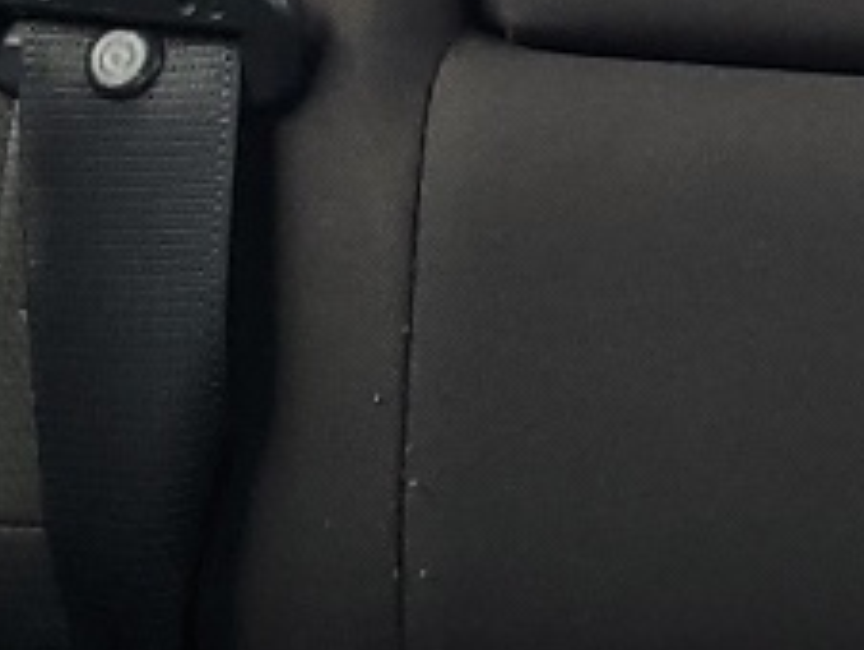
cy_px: -788
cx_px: 1116
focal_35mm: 184
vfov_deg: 7.6
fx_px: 4597
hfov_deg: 10.5
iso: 70
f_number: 1.5
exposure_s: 1/120
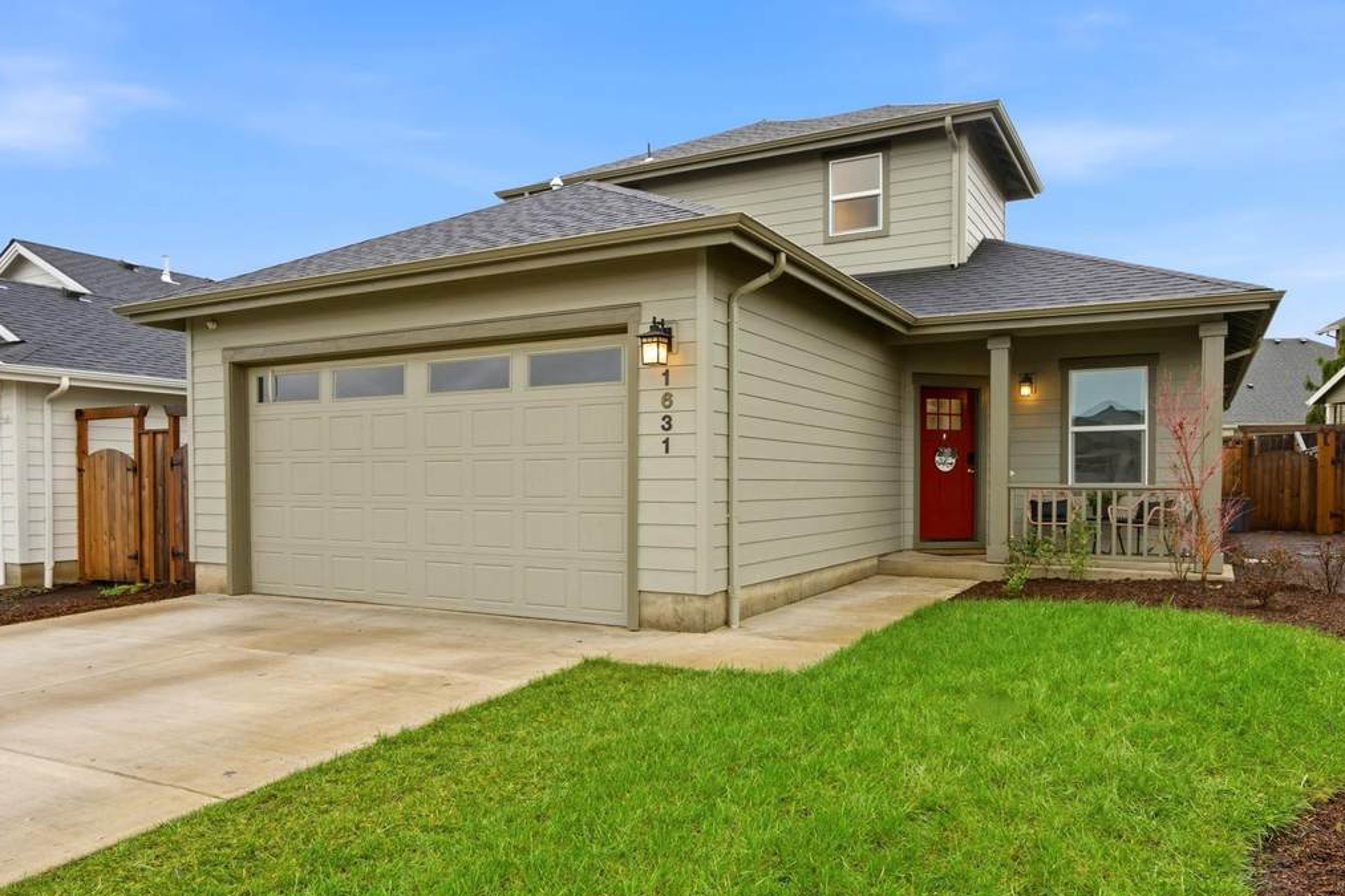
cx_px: 690
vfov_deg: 52.9
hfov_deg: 73.7
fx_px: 896
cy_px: 523
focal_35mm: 24
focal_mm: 13
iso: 250
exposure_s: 1/500
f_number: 8
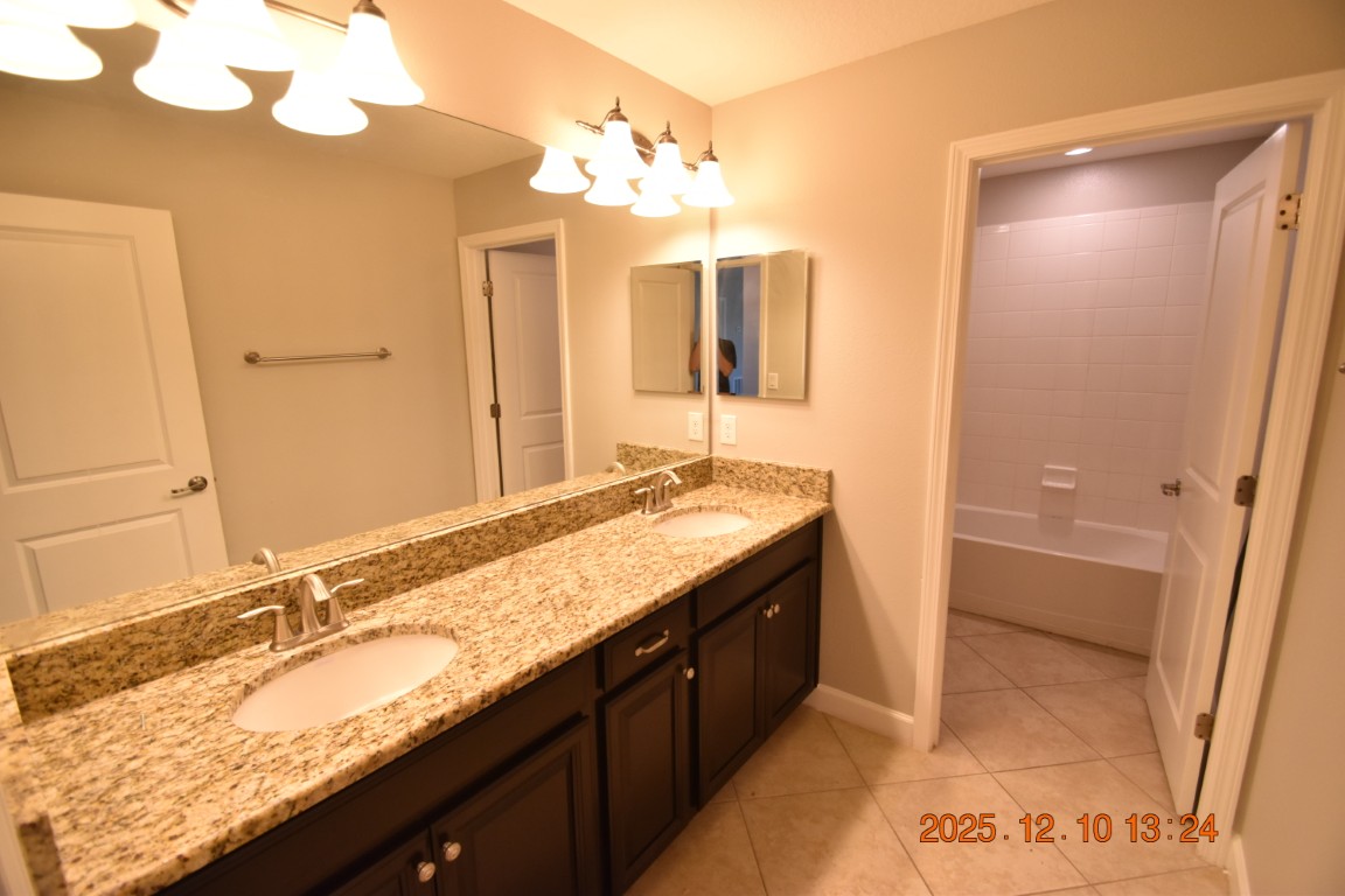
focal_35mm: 15
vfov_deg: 77.3
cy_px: 448
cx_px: 672
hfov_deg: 100.4
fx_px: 560
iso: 800
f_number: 3.5
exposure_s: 1/125
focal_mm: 10
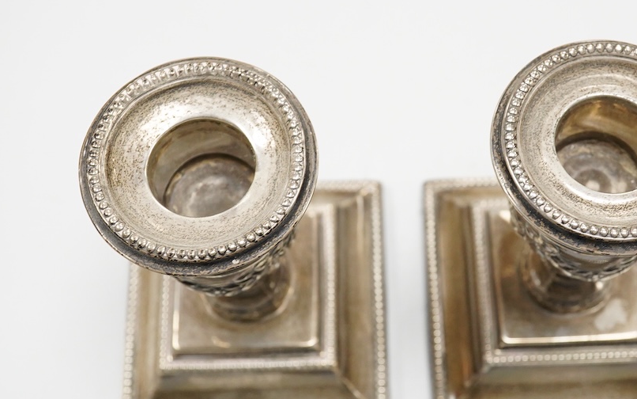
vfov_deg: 20.3
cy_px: 202
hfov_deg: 31.9
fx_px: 1111
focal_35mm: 64
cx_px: 392
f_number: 9
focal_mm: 30
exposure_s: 1/200
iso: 2500
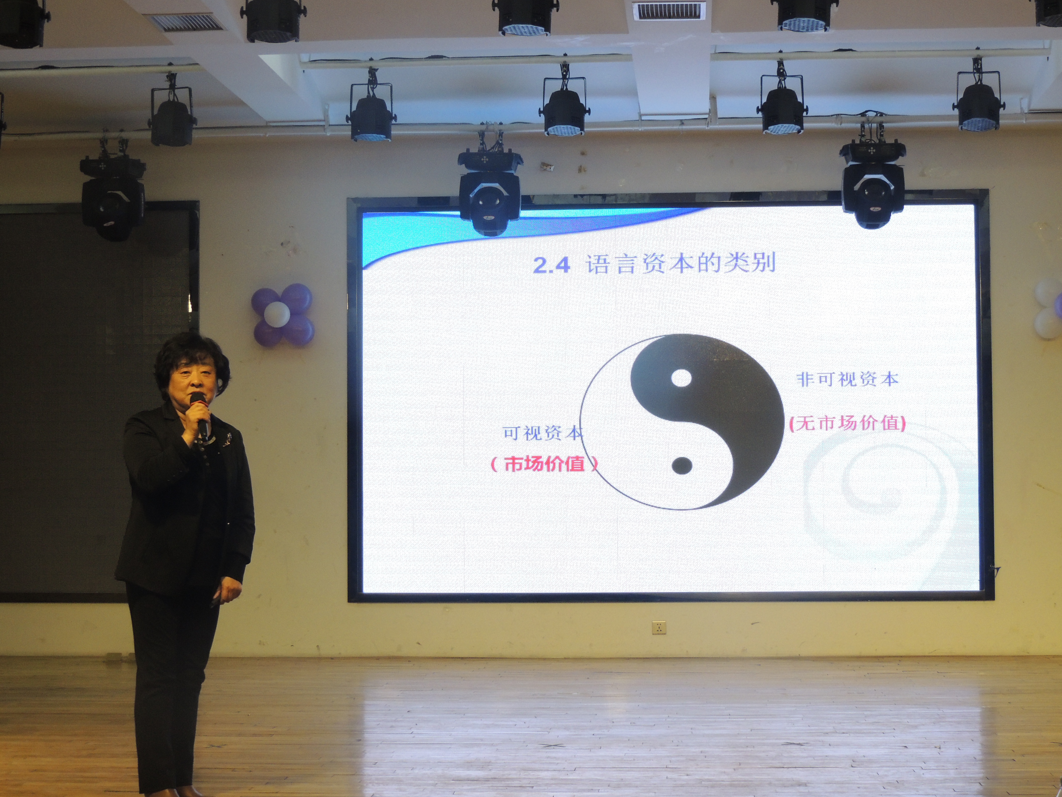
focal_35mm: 59
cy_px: 411
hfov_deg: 32.7
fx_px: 1810
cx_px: 549
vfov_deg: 24.8
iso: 400
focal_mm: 9.8
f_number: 3.7
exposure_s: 1/100
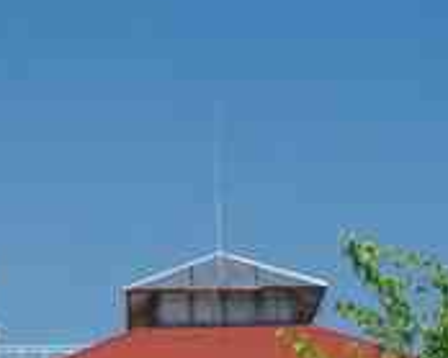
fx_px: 2673
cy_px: -10
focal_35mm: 202
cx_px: -354
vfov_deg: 7.6
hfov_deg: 9.2
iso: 200
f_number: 11
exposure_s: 1/60
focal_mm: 25
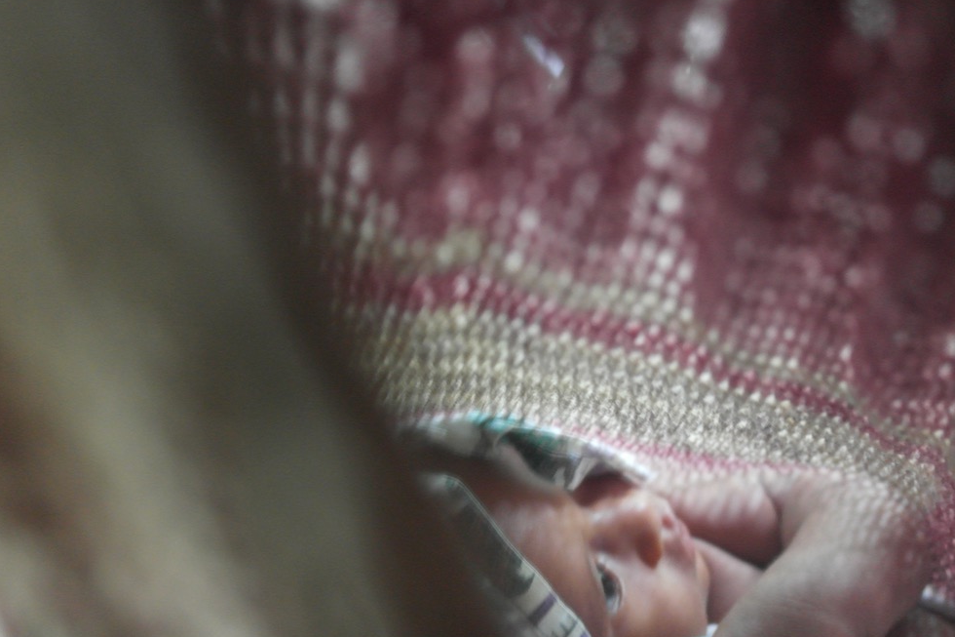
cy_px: 366
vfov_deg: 27.5
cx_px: 518
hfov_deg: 40.3
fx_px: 1300
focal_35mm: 49
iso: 1600
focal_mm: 26
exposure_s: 1/5
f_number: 4
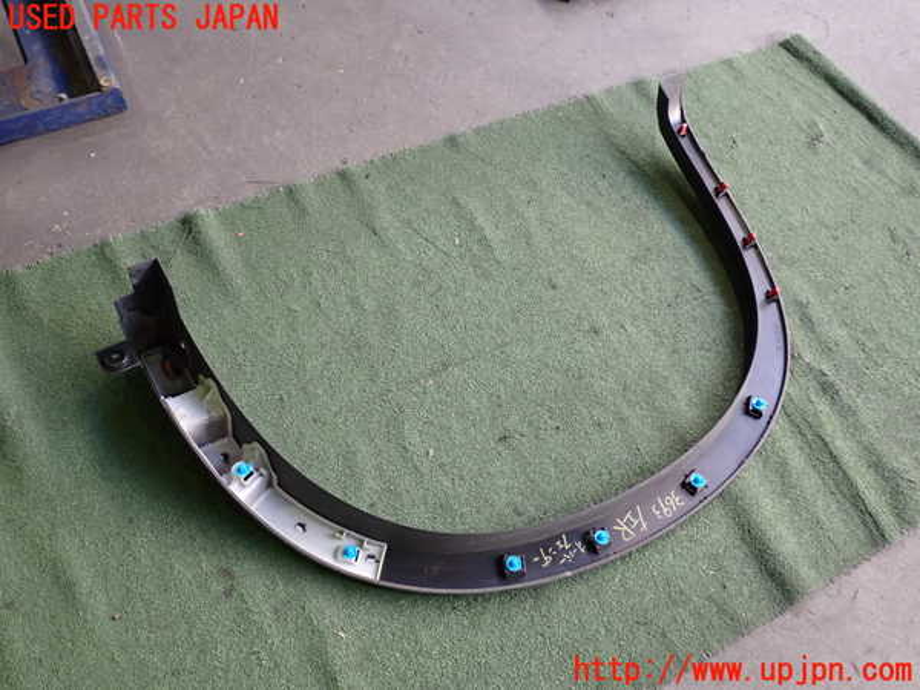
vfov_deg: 46.8
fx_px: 797
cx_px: 460
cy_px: 345
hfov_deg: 60.0
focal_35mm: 30
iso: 250
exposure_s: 1/60
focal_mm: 5.4
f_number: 2.3
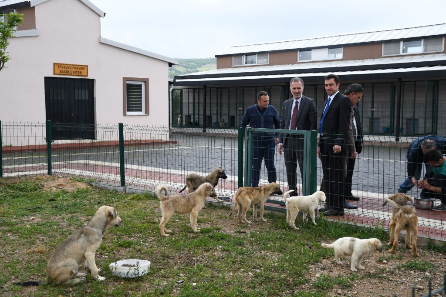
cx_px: 223
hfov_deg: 41.1
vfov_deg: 28.1
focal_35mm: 48
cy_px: 148
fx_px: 595
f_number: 4
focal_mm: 32
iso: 100
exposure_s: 1/320
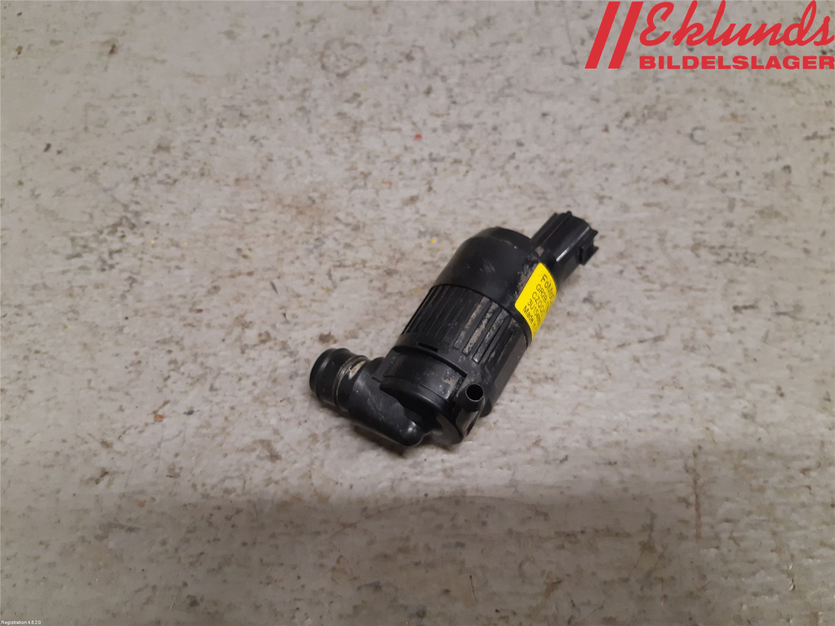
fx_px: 627
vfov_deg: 53.1
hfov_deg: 67.3
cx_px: 418
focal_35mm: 26
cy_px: 313
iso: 160
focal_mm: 3.93
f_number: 1.7
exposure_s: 1/50
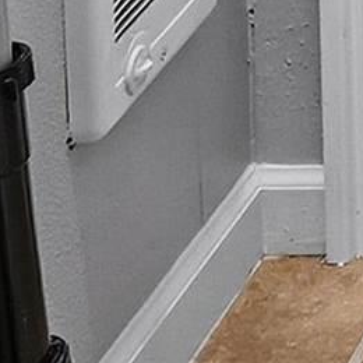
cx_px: 1116
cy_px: -954
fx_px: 1910
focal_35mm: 161
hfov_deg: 8.8
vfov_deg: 8.0
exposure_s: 1/80
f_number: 8
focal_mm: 16
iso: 250
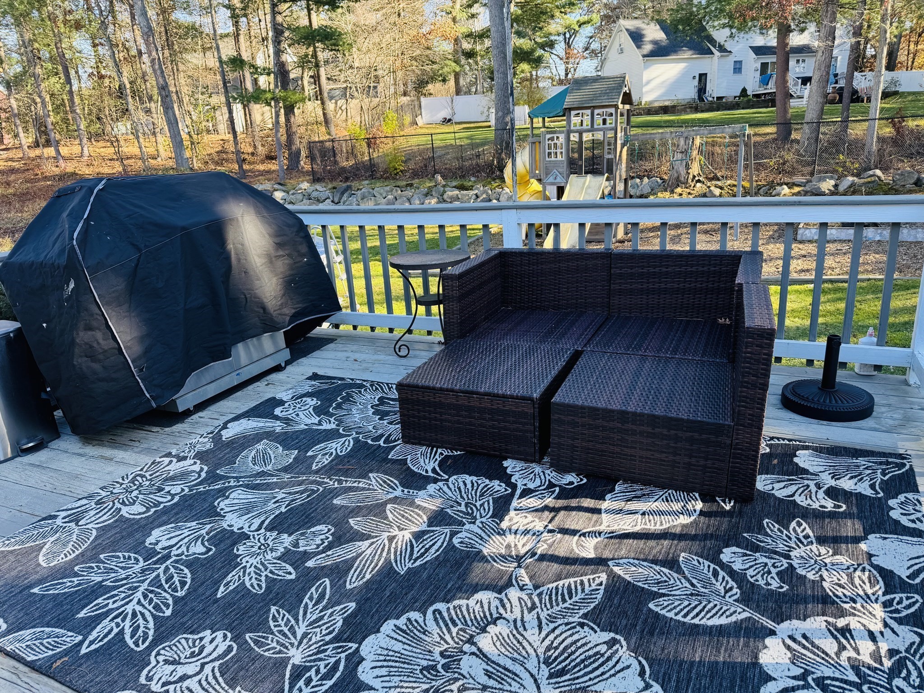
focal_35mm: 24
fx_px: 641
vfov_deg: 56.8
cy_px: 346
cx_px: 462
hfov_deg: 71.6
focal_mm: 6.76
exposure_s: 1/331
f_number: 1.78
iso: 80
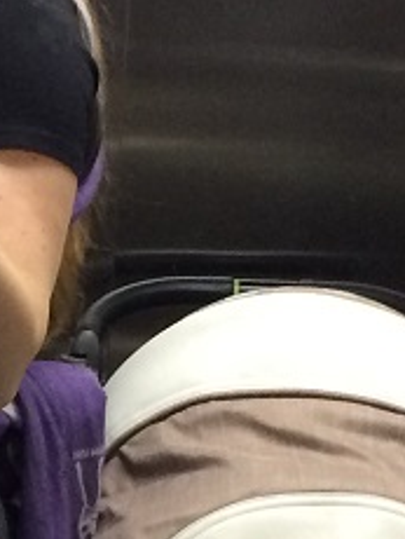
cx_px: -143
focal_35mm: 151
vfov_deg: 13.0
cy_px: 445
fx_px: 2351
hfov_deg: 9.6
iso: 200
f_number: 2.2
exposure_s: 1/33
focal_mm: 4.15
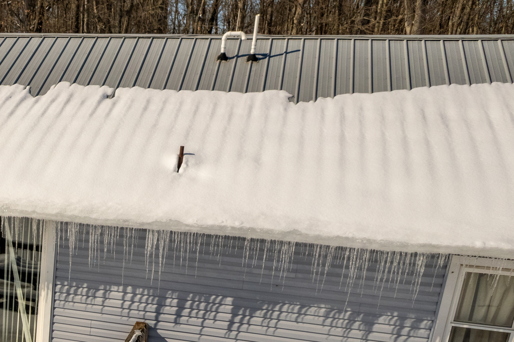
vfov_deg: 25.1
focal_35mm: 51
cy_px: 350
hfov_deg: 33.5
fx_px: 728
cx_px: -62
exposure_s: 1/6400
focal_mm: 8.38
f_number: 2.8
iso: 110
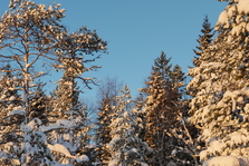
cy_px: 202
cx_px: -68
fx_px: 478
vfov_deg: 18.6
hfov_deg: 25.5
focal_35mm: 69
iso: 100
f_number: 8
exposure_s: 1/60
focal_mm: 24
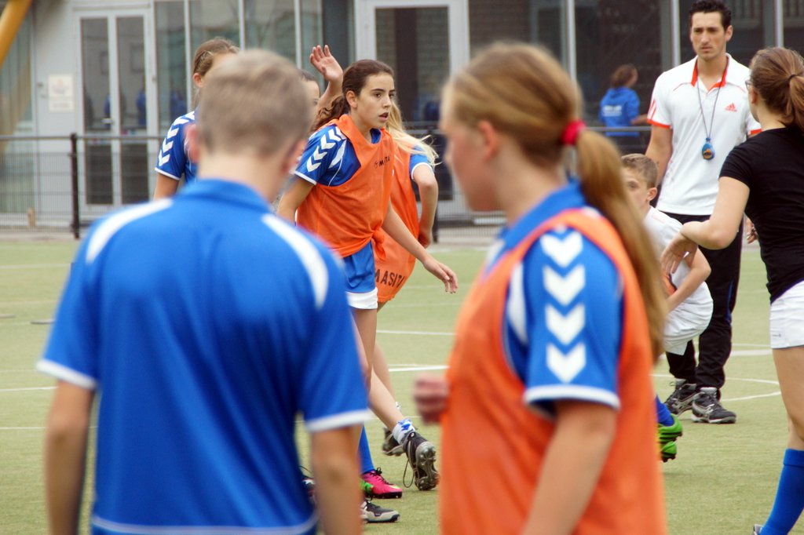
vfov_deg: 5.7
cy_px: 268
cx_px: 402
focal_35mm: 240
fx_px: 5358
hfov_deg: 8.6
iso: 400
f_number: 6.3
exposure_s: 1/400
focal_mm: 160
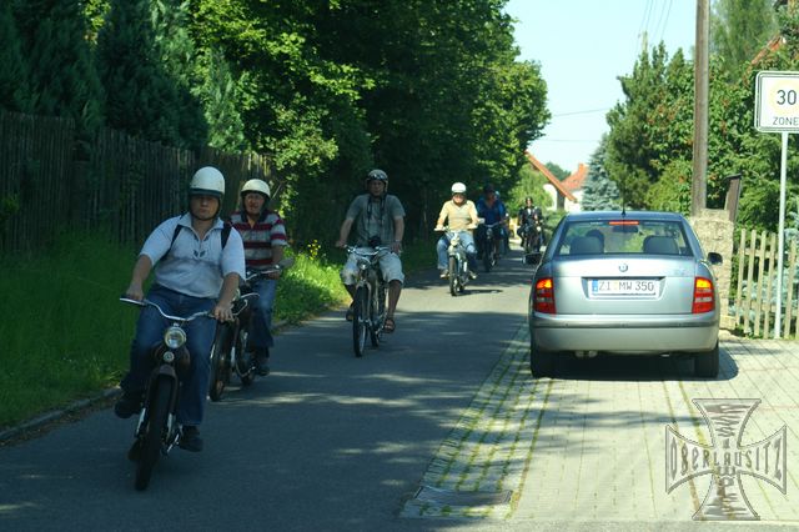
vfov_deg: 15.2
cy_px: 266
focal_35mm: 90
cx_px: 400
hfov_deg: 22.6
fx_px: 1996
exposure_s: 1/1000
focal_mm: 60
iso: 200
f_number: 4
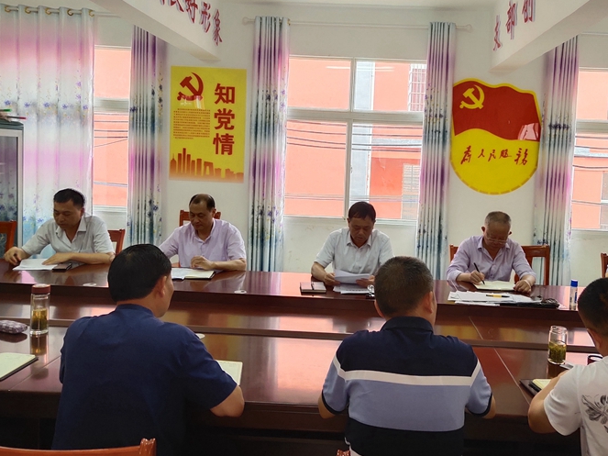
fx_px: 615
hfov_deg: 52.3
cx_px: 362
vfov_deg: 40.6
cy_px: 190
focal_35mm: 35
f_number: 1.8
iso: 280
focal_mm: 4.27
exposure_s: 1/50
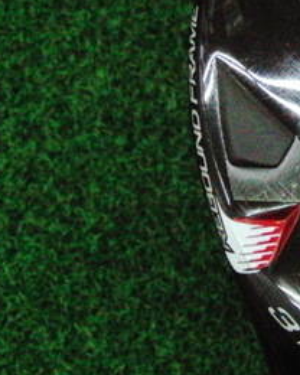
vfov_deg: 21.2
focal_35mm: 89
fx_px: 988
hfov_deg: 16.3
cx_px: 395
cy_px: 66
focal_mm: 6.42
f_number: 3.6
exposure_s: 1/640
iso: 3200
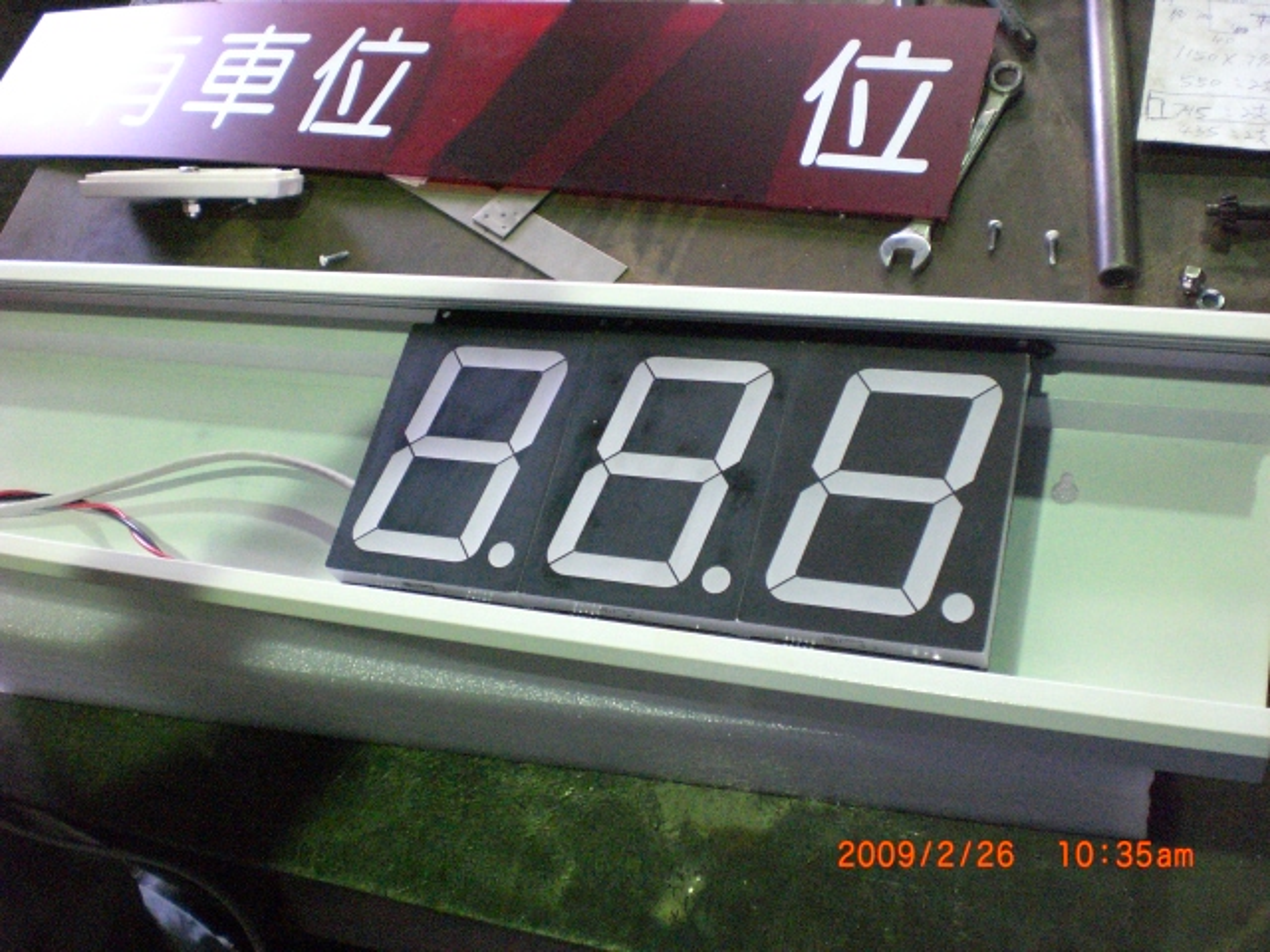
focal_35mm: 38
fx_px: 1394
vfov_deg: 37.7
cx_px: 635
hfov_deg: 49.0
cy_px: 476
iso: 800
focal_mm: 6.3
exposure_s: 1/30
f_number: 3.1
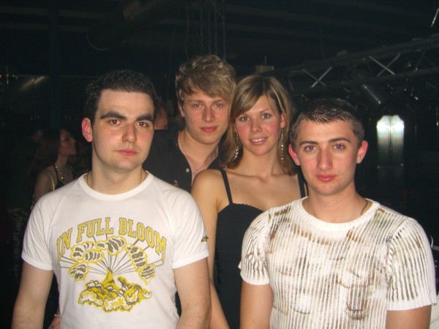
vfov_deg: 37.7
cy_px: 164
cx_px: 220
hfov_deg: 49.0
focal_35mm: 38
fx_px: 482
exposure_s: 1/60
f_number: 2.8
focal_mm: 7.9
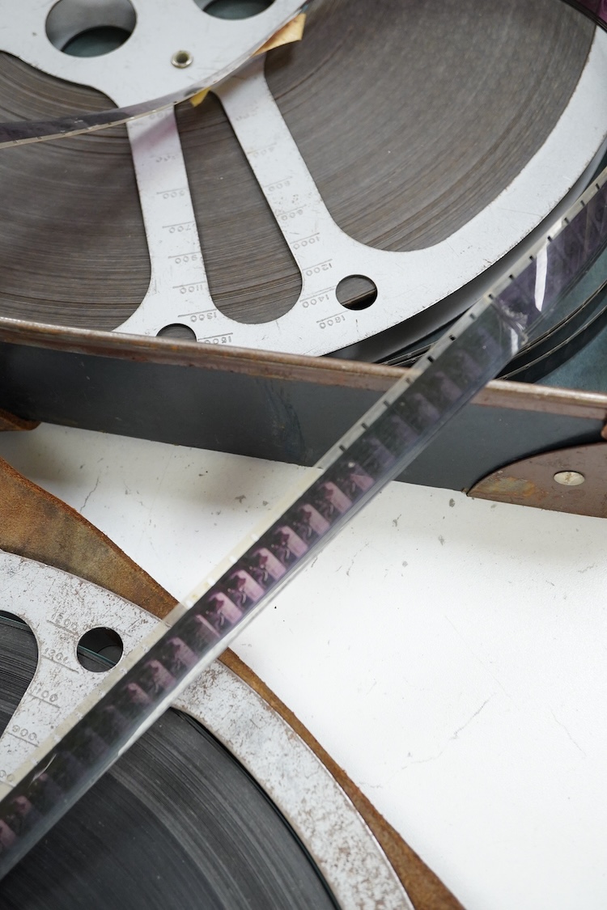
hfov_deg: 29.9
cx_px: 304
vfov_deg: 43.6
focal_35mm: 45
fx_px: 1138
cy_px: 455
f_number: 8
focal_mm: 30
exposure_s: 1/160
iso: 2500
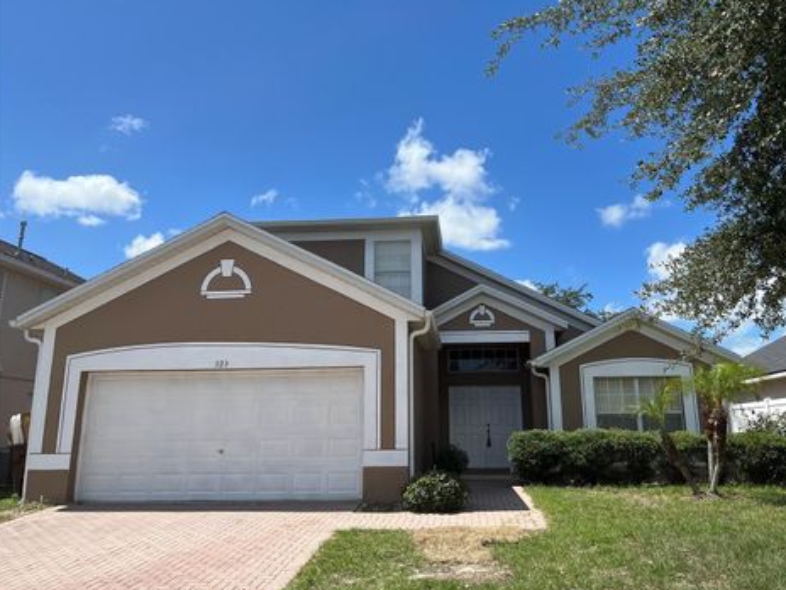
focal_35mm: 28
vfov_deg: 49.7
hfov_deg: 63.4
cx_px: 413
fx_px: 636
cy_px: 281
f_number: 1.6
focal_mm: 5.1
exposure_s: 1/4016
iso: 50
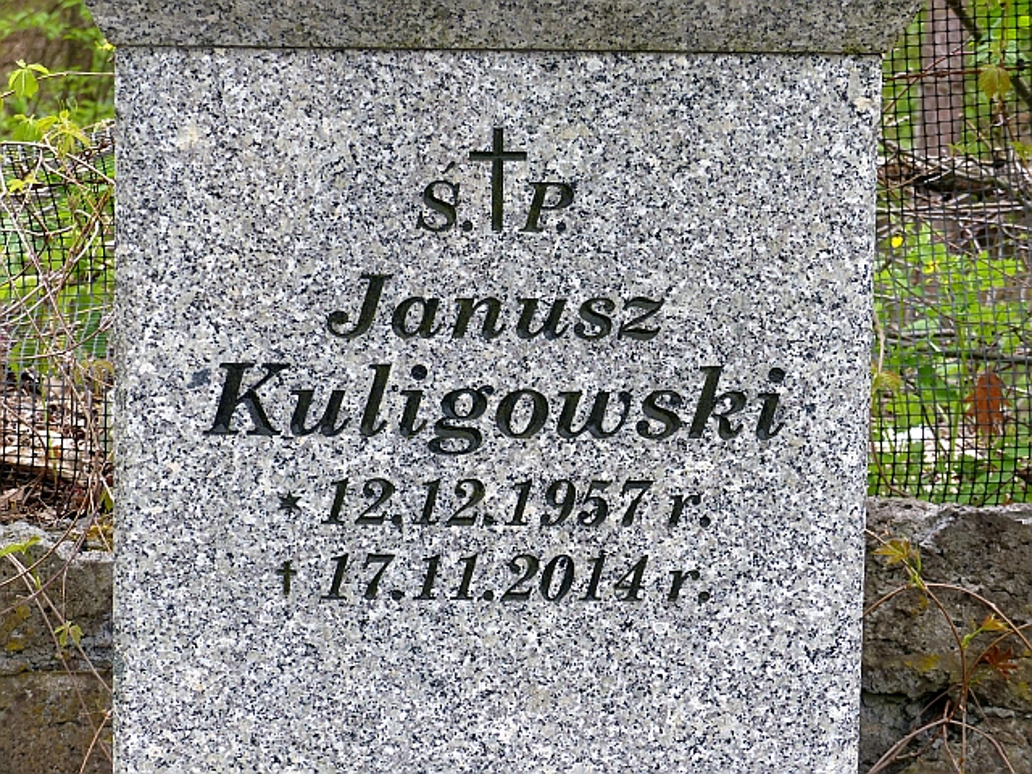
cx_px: 516
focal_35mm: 121
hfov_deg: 16.3
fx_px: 3607
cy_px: 387
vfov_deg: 12.2
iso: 100
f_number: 3.5
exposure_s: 1/125
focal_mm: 21.8
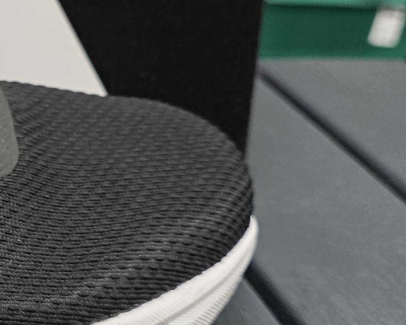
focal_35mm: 98
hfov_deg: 17.4
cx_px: -224
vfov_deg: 15.7
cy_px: 134
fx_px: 1178
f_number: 1.7
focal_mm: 6.3
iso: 200
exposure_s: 1/100
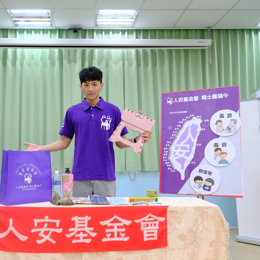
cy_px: 130
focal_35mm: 37
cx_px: 89
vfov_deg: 44.9
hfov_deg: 44.3
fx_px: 314
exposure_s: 1/52
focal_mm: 19.6
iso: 800
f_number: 4
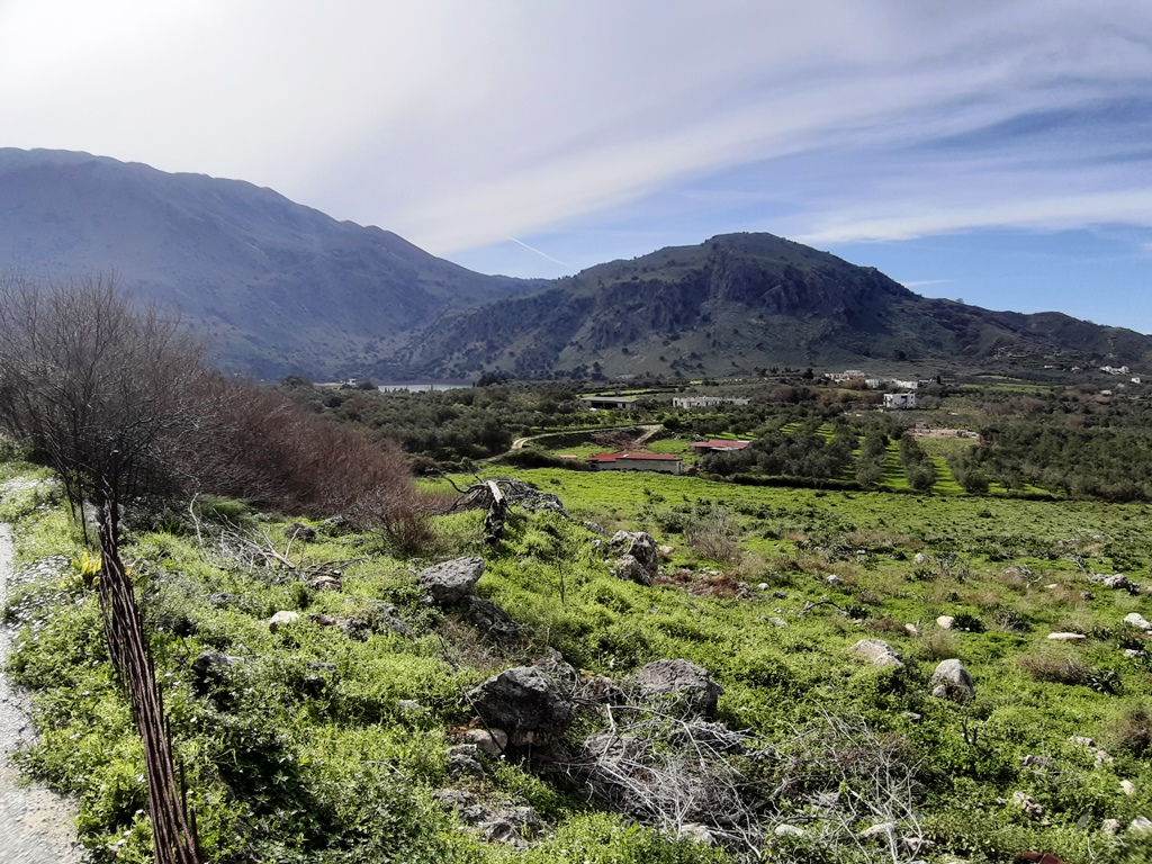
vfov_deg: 71.6
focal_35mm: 18
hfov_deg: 87.8
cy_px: 432
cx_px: 576
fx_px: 599
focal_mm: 1.87
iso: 40
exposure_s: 1/1626
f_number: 2.4
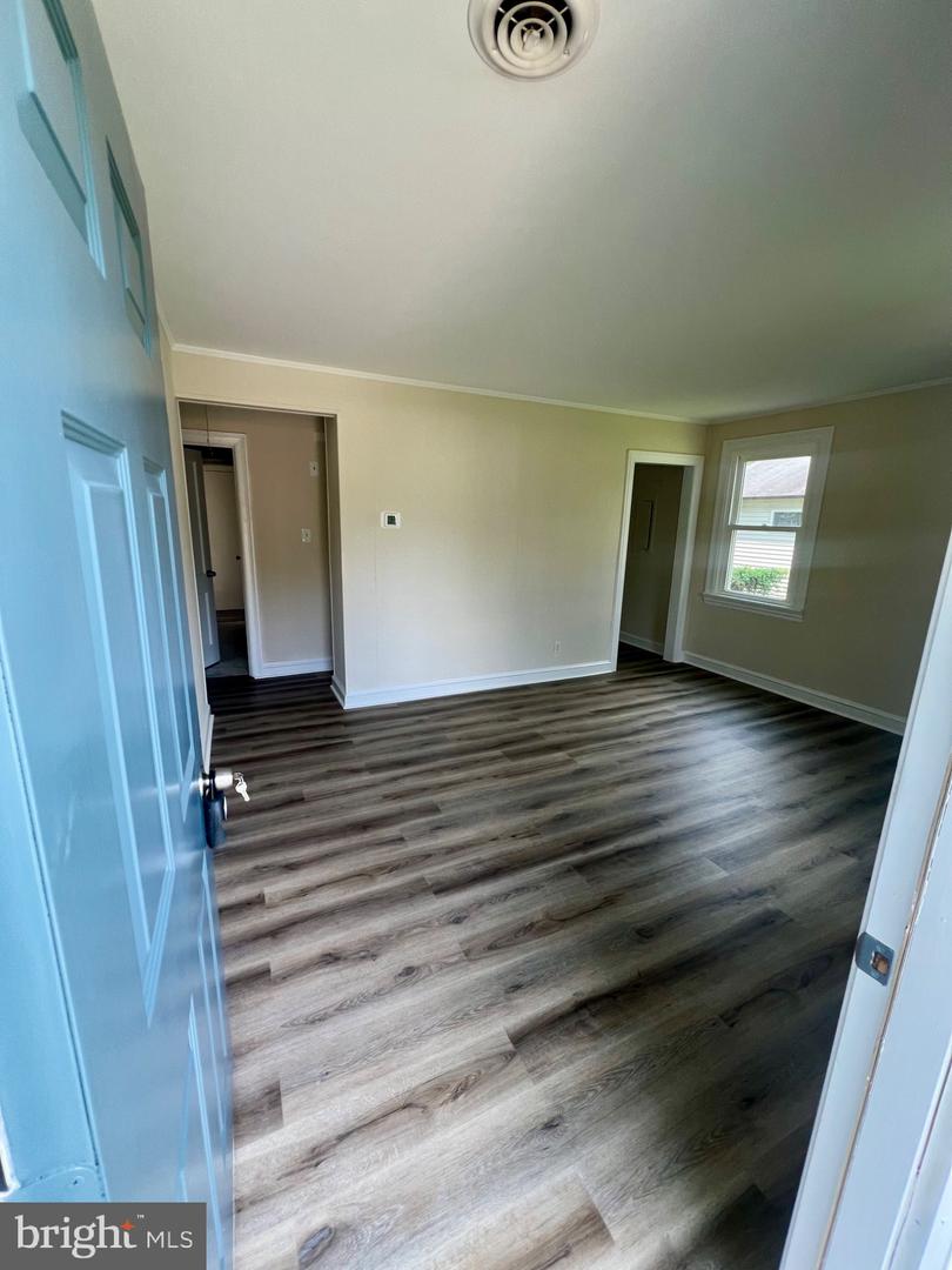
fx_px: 477
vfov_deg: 106.2
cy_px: 635
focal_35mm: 13
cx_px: 476
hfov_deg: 89.9
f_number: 1.8
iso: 64
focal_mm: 1.57
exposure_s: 1/99
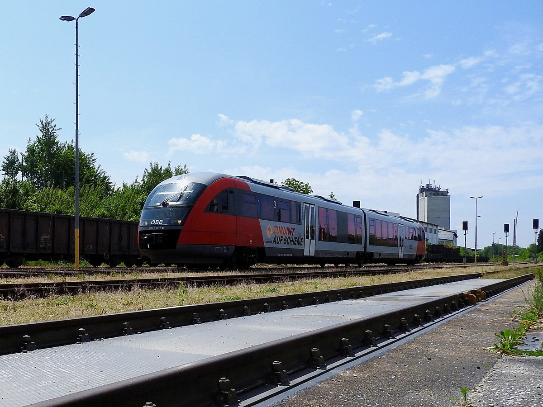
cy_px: 204
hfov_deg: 71.6
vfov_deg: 56.8
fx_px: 376
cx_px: 272
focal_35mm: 24
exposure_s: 1/1600
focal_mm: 4.3
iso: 100
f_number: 3.3
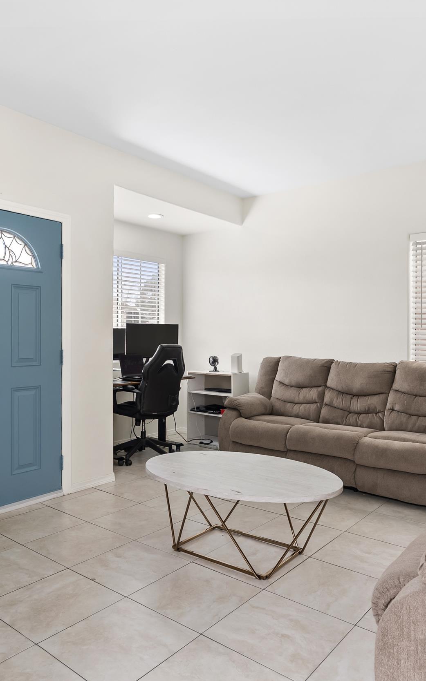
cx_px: 217
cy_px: 340
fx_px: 483
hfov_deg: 47.6
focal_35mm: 26
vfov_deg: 70.4
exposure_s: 1/15
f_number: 8
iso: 500
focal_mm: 17
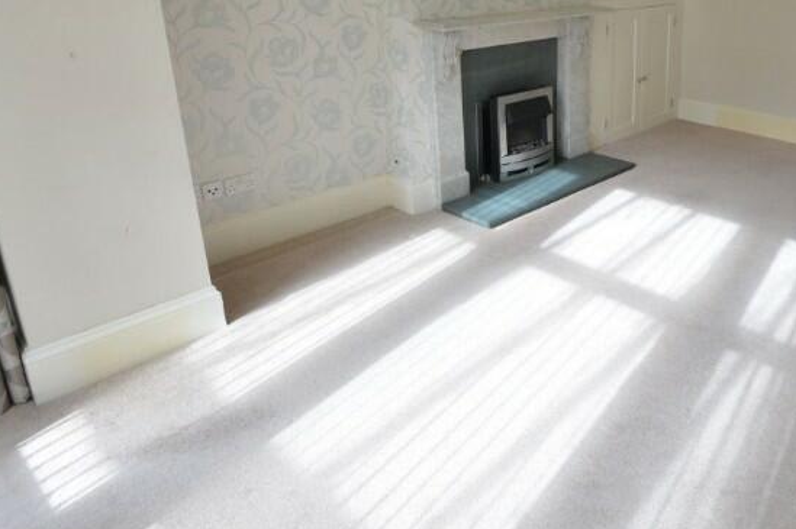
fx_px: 619
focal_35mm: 28
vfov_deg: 44.8
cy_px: 135
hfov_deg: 60.1
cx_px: 641
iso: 400
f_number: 8
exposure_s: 1/50
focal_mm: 10
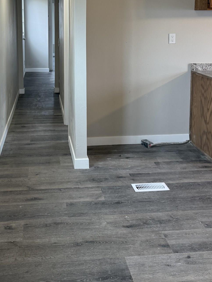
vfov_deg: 41.7
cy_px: 52
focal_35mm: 43
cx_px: 77
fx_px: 351
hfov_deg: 33.4
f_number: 1.78
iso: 200
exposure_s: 1/167
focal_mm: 6.76
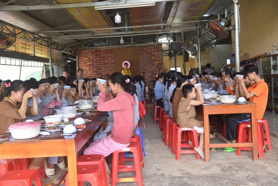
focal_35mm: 38
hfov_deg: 50.7
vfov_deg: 35.1
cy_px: 93
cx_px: 139
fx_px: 294
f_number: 4
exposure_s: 1/60
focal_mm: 38
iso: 400
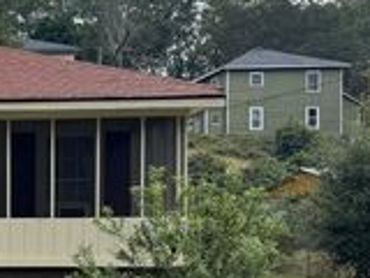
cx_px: -139
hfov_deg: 22.6
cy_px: 258
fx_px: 802
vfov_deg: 19.2
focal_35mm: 75
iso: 80
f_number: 1.78
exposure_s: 1/3802
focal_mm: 6.76
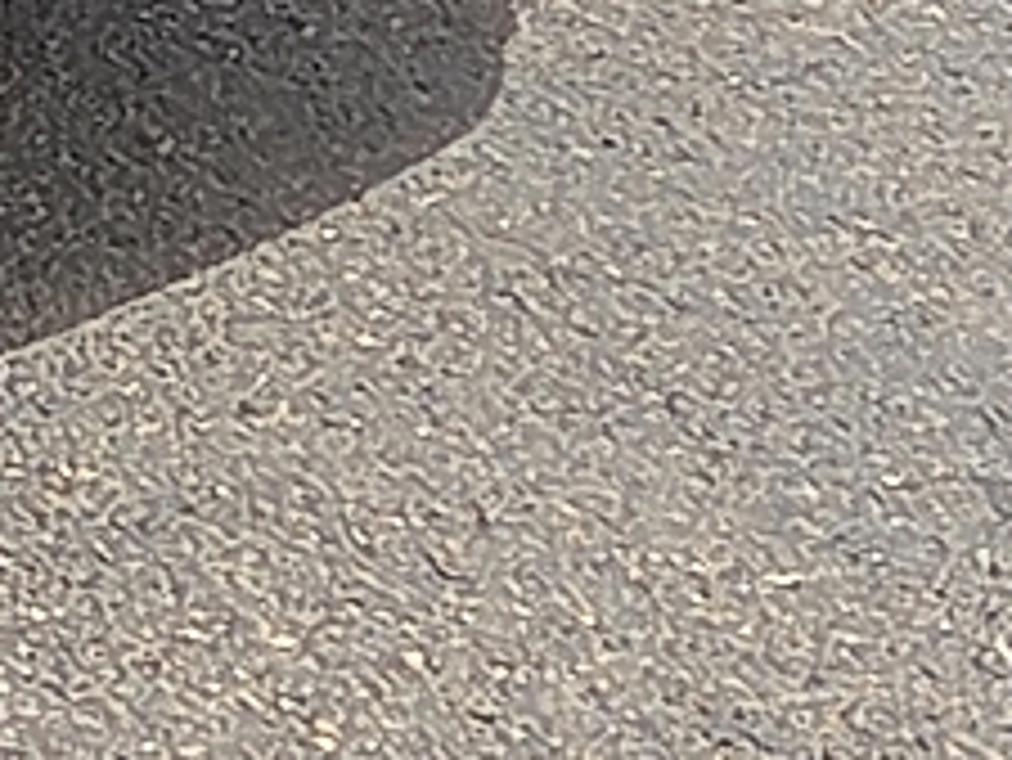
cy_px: -1664
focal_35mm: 277
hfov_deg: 6.4
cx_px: -2204
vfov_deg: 5.1
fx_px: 8102
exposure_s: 1/5000
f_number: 1.8
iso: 76
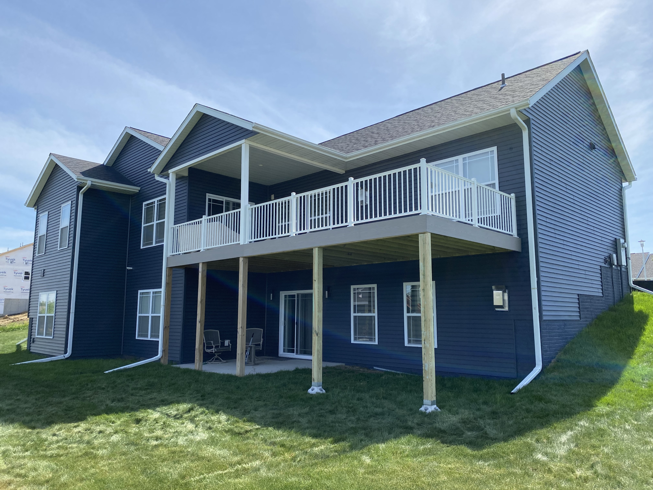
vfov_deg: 53.1
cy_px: 245
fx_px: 490
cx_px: 326
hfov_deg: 67.3
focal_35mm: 26
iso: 32
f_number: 1.8
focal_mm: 4.25
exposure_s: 1/2358
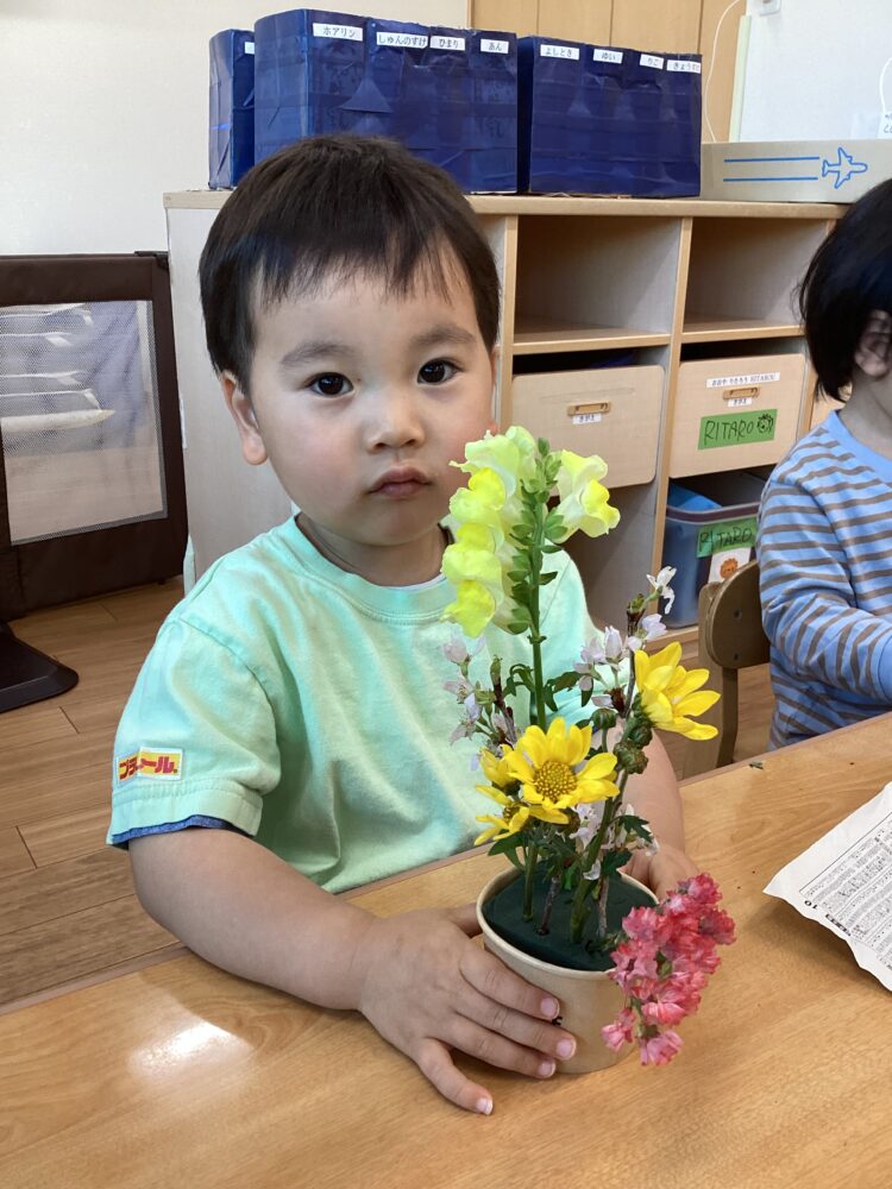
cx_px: 446
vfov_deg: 58.4
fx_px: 1065
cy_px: 594
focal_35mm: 31
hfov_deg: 45.4
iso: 80
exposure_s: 1/60
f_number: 2.4
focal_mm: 3.3
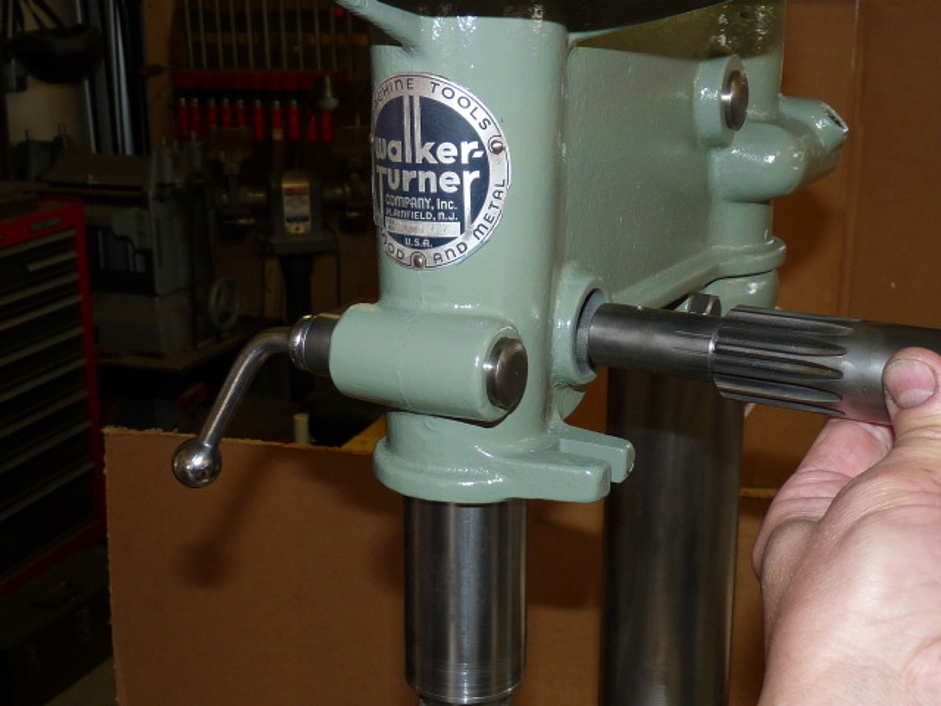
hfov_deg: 39.7
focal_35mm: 48
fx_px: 1305
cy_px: 353
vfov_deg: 30.3
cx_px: 470
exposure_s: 1/30
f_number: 2.8
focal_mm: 4.8
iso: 100
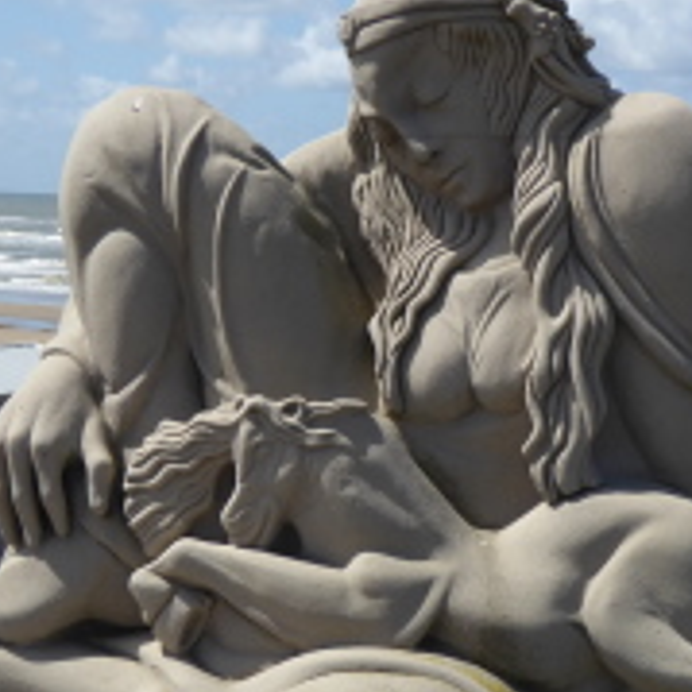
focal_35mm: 89
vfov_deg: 19.5
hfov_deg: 19.5
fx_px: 2013
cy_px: 394
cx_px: 414
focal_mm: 7.2
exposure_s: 1/1000
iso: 80
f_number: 3.8
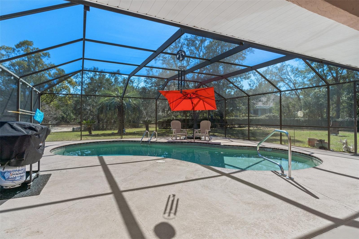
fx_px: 194
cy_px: 120
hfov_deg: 85.4
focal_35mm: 20
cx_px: 180
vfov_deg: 63.2
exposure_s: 1/400
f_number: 8
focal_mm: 13
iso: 320
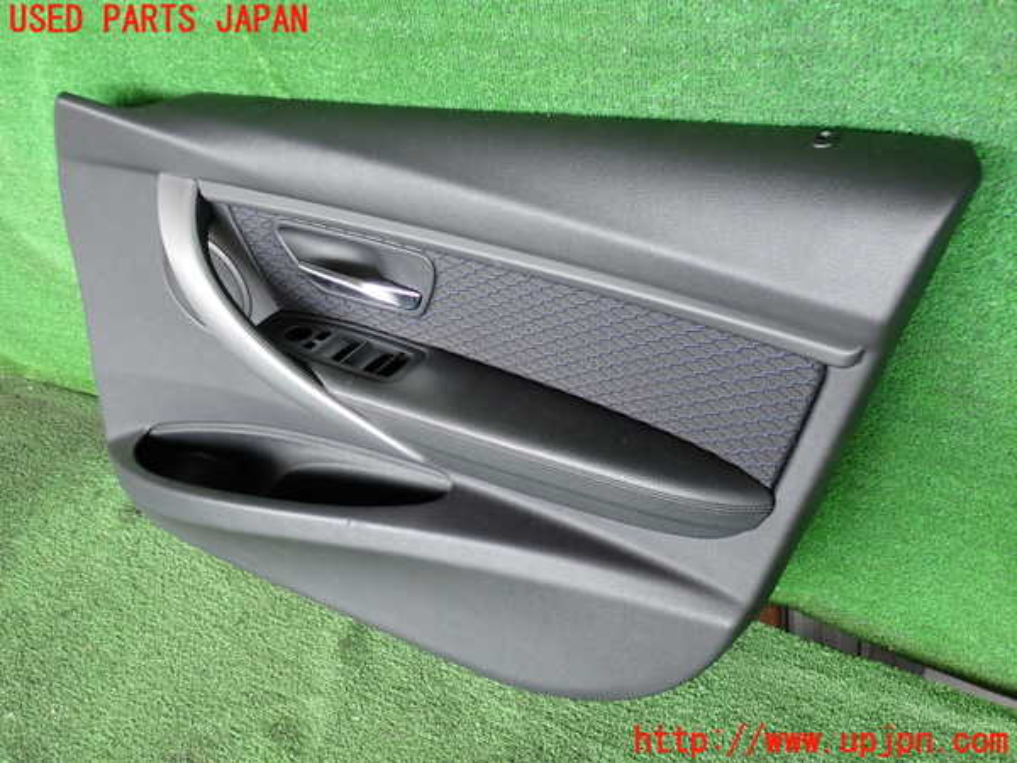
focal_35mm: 32
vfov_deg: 44.2
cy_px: 382
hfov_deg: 56.8
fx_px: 940
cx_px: 508
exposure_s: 1/60
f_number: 2.4
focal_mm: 5.79
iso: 160
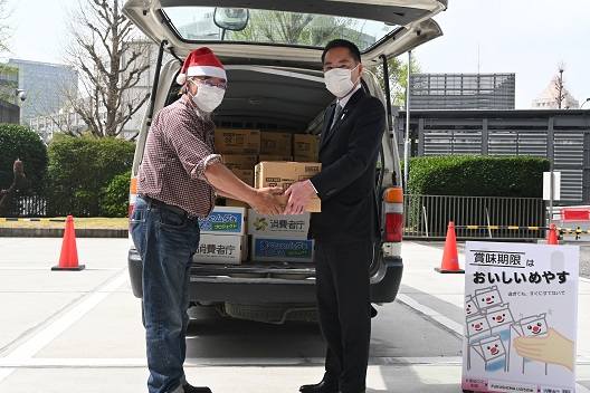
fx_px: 615
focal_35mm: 38
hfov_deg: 51.3
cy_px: 196
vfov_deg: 35.5
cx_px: 295
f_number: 5.6
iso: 100
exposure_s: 1/250
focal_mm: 25
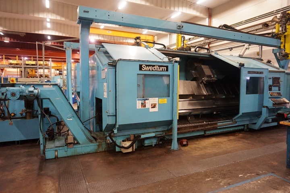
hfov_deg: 73.7
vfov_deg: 53.1
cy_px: 96
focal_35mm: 24
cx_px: 145
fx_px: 193
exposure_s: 1/80
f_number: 3.5
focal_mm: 16
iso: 3200
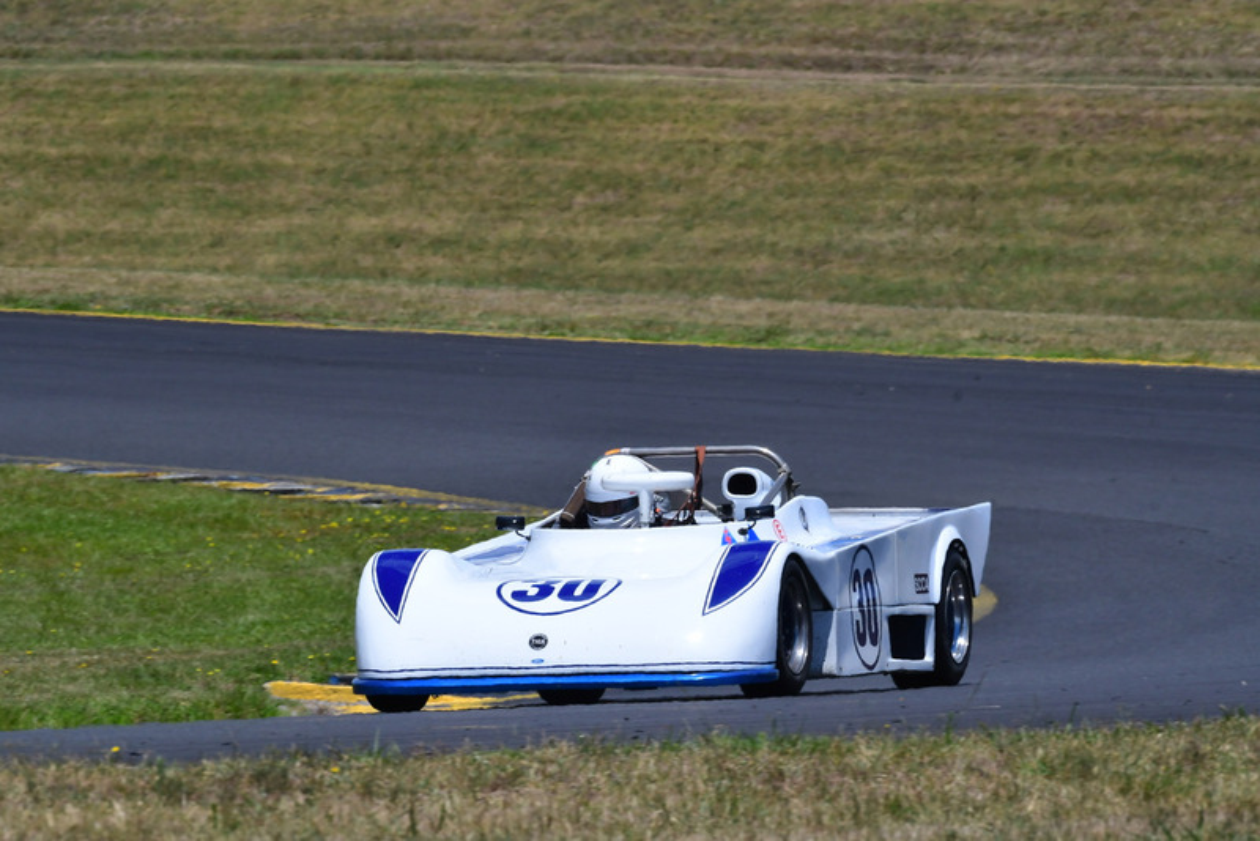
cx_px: 630
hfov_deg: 4.0
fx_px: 17855
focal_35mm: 510
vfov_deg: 2.7
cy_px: 420
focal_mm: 340
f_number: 14
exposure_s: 1/640
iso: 400
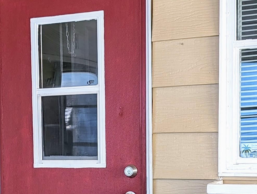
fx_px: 736
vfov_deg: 14.8
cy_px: 181
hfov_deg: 19.7
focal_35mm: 99
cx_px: 85
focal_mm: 6.9
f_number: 1.68
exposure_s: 1/23.8
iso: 25
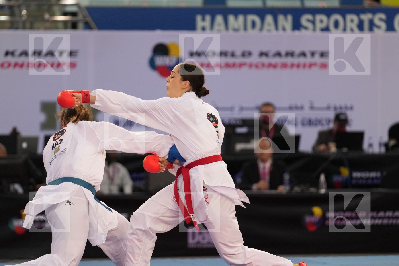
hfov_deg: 6.9
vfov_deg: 4.6
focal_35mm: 300
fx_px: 3325
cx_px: 200
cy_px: 133
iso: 2000
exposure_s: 1/1000
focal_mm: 200
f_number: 2.8
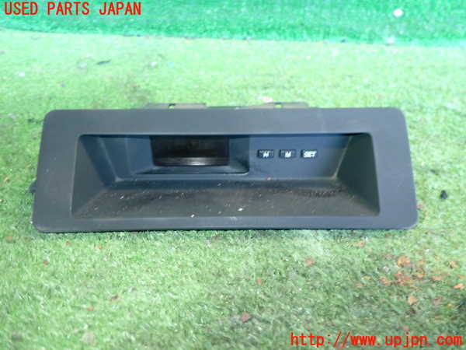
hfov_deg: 60.0
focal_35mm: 30
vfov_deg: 46.8
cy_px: 175
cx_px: 233
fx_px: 404
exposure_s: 1/30
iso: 640
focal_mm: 5.4
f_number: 2.3
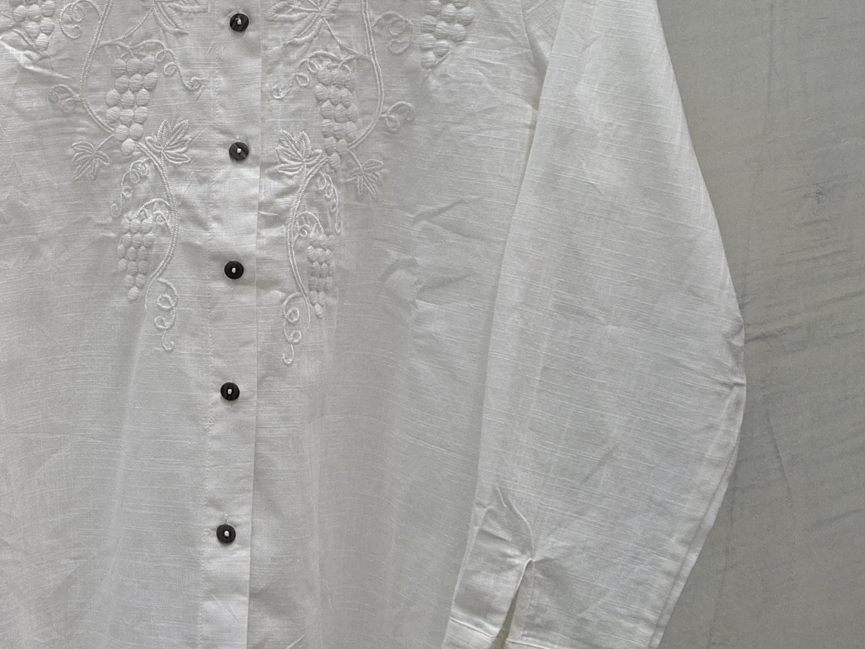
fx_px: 1549
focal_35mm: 62
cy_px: 151
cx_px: -189
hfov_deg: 27.3
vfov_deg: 23.4
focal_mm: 5.54
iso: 64
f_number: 1.8
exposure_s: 1/100
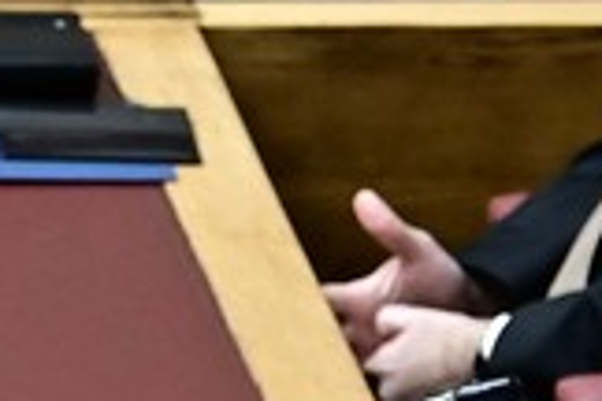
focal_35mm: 1133
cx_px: -1516
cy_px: 965
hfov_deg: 1.8
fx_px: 18945
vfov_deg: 1.2
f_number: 3.2
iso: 1250
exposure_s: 1/320
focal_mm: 102
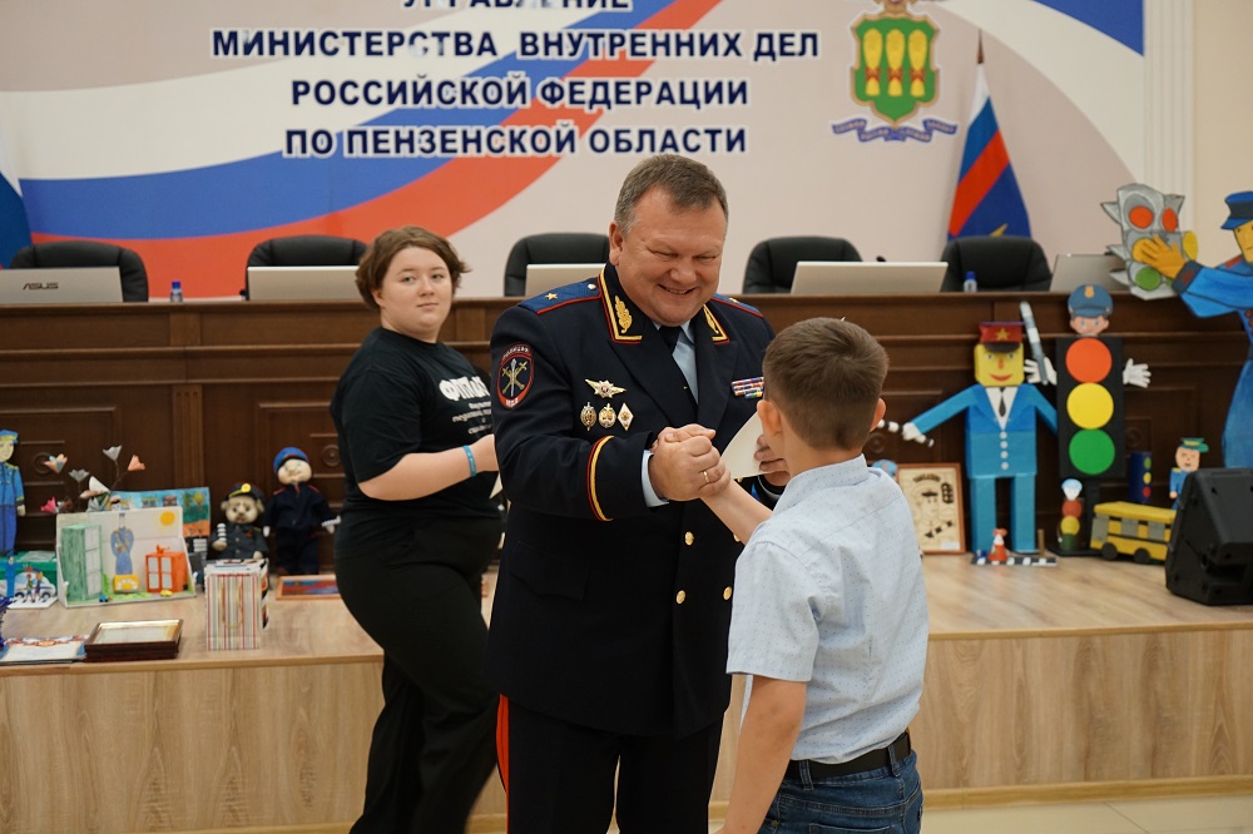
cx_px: 626
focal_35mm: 52
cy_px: 417
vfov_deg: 26.0
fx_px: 1809
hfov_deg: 38.2
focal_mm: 52
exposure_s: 1/160
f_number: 4
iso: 1600
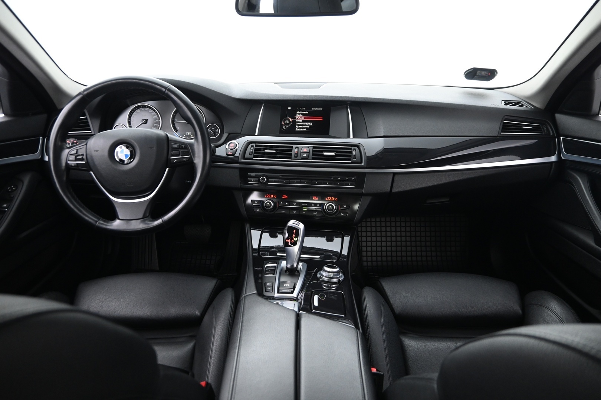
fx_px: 401
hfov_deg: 73.7
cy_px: 200
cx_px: 300
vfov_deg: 53.1
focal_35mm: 24
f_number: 3.5
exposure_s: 1/8
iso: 1600
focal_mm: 16
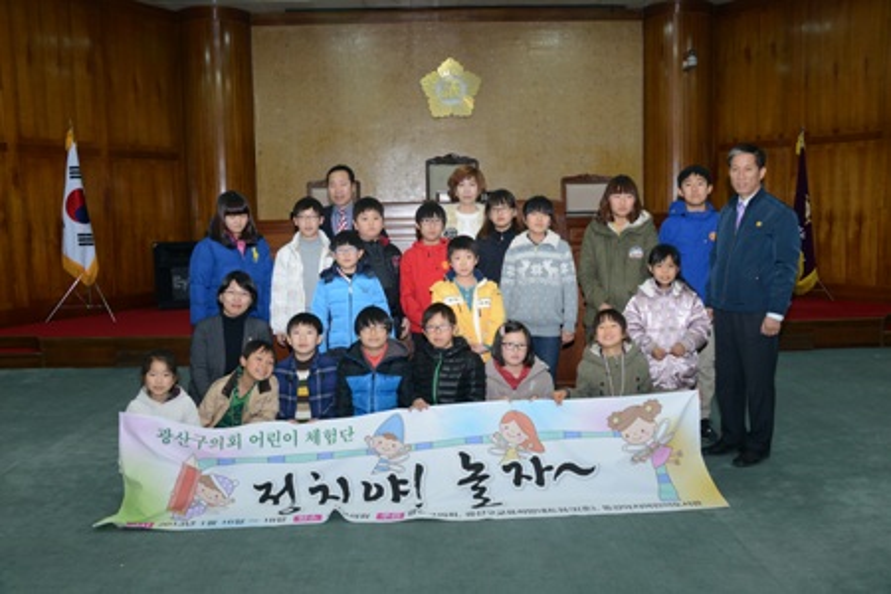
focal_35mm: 32
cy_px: 297
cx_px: 446
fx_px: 792
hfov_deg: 58.7
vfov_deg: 41.1
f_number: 8
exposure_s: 1/60
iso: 1250
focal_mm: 32
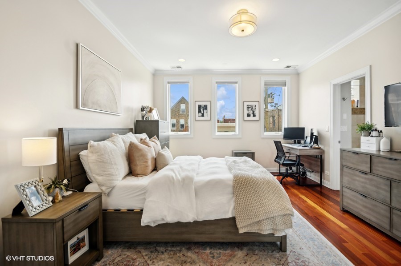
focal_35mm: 15
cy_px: 133
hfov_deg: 100.5
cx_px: 200
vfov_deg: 77.2
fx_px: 167
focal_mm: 10
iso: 100
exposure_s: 1/8
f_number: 11
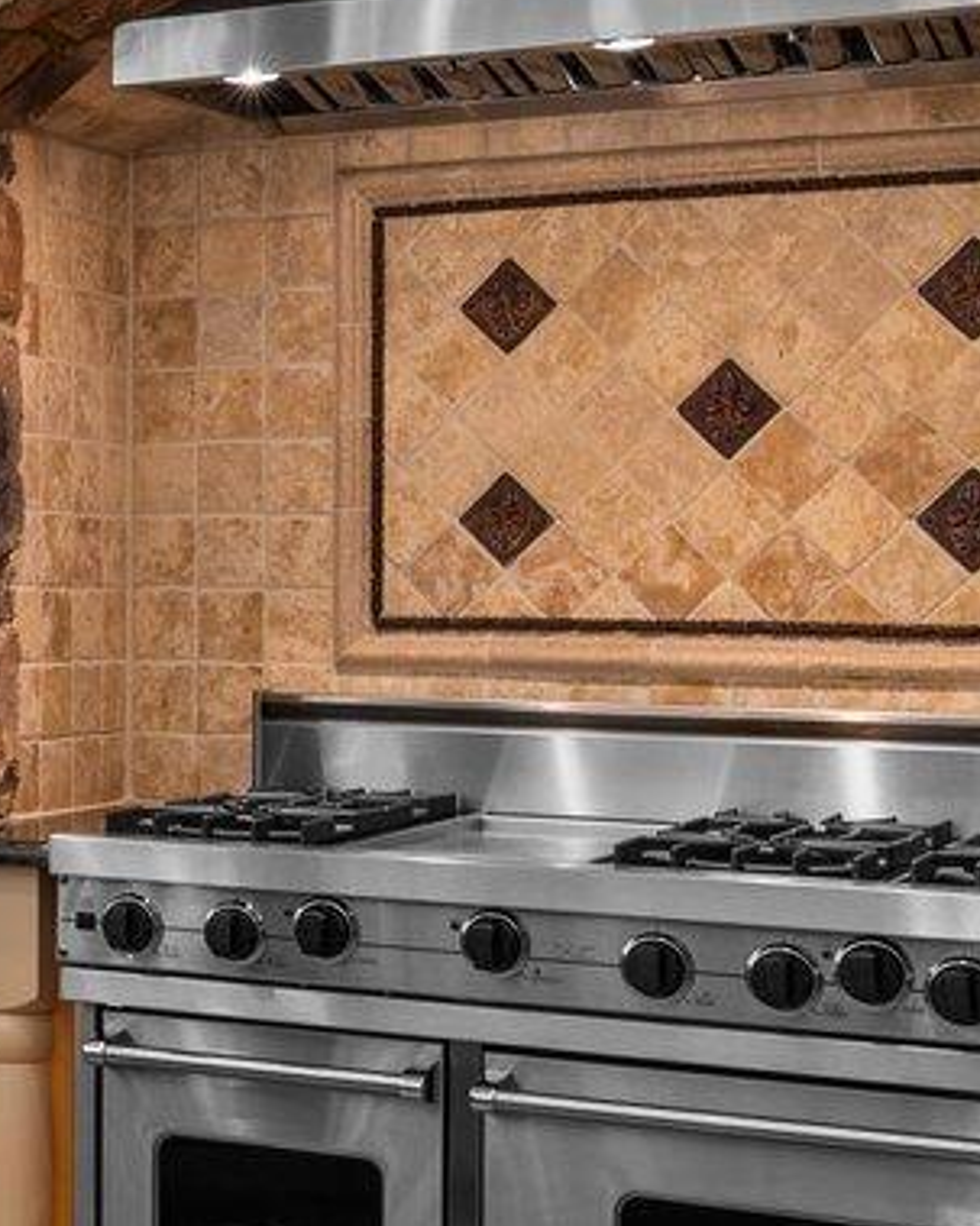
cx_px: -362
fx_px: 2757
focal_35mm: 76
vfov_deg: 25.1
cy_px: 650
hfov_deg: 18.5
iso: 400
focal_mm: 15
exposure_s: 1/5
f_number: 7.1
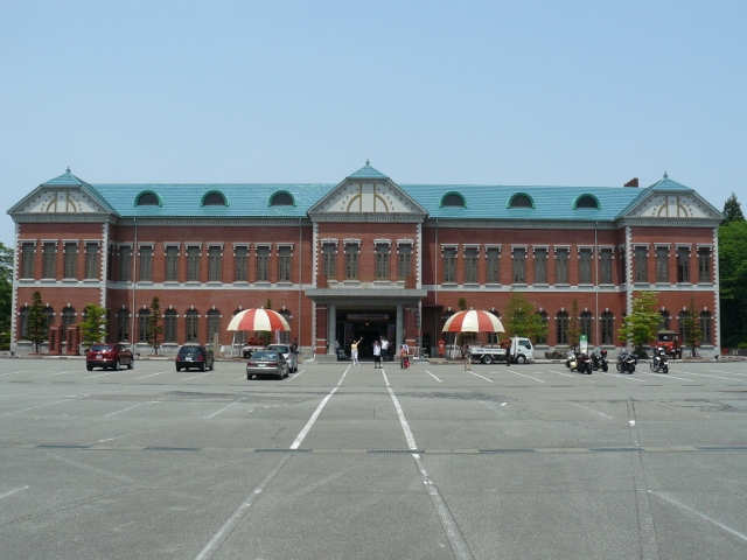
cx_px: 374
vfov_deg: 39.7
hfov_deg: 51.4
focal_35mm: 36
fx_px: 777
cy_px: 280
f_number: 5.6
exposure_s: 1/500
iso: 100
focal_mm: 6
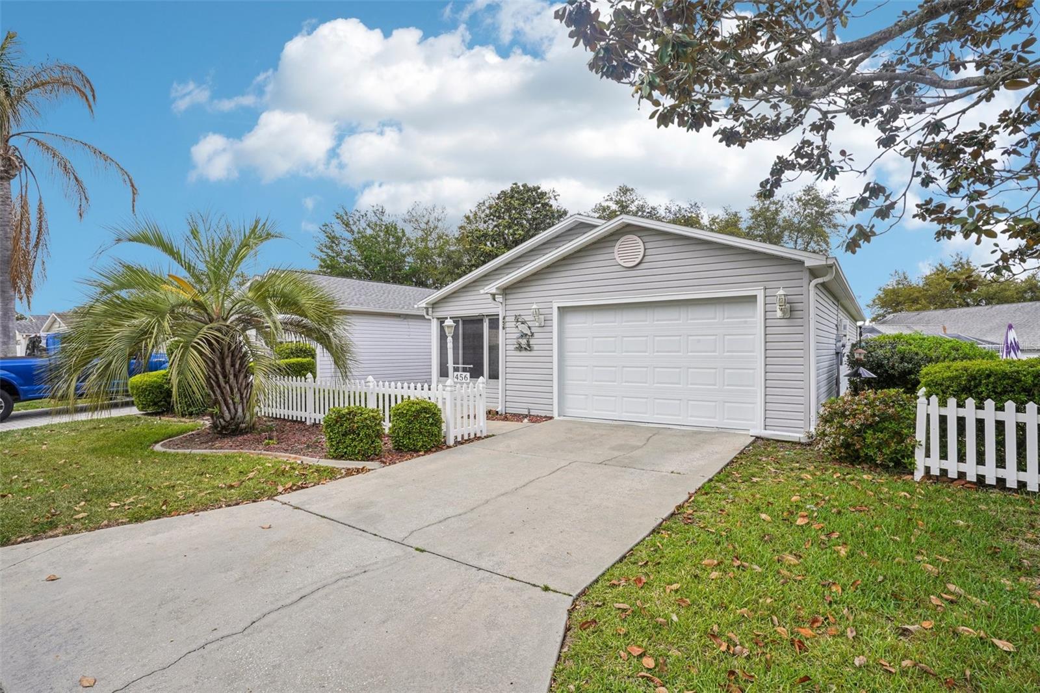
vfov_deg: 67.4
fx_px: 520
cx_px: 520
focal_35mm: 18
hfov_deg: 90.0
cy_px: 346
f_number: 20
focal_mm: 18
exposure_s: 1/40
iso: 100
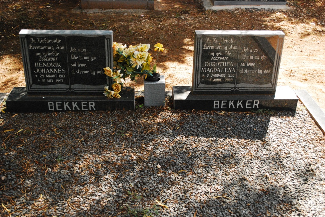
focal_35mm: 45
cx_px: 162
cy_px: 108
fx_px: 407
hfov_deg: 43.6
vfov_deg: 29.9
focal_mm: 30
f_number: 4.8
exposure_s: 1/2000
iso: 1600
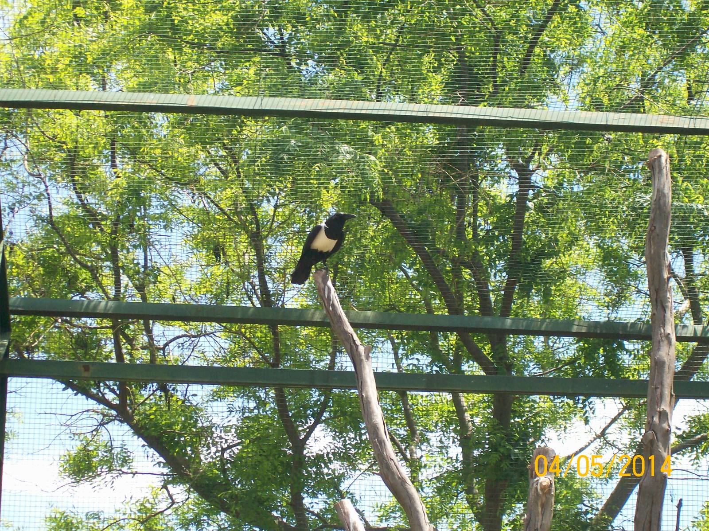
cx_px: 354
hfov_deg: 18.2
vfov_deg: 13.7
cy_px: 266
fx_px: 2211
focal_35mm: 108
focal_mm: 18
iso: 80
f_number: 4.8
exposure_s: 1/218
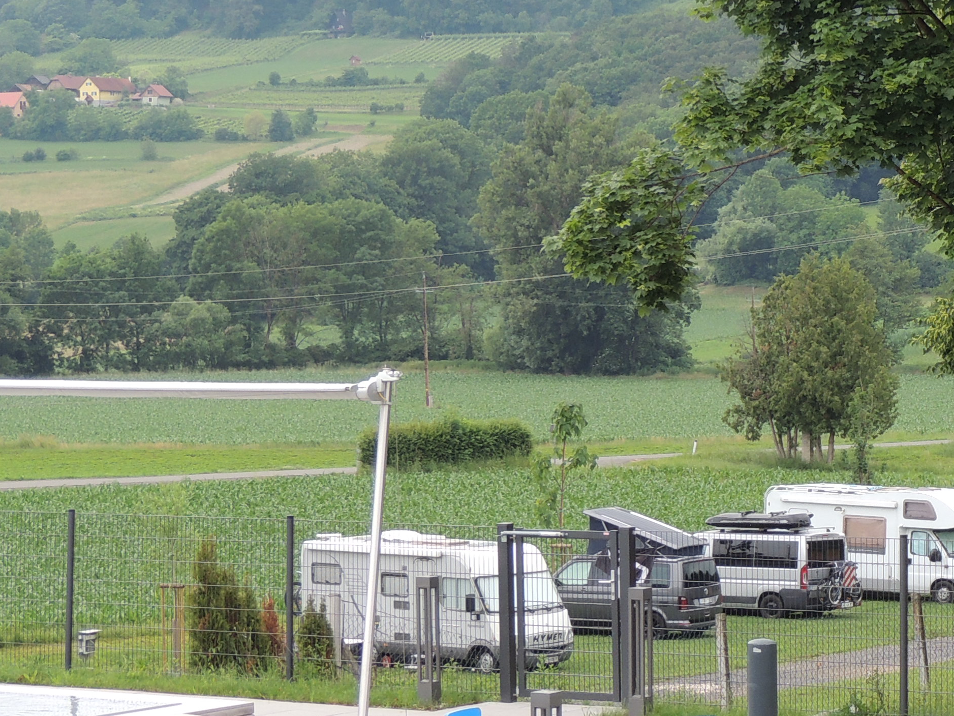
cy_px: 548
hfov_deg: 14.5
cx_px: 861
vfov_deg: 11.0
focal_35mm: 135
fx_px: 3721
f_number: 3.7
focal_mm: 9.8
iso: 100
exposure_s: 1/160
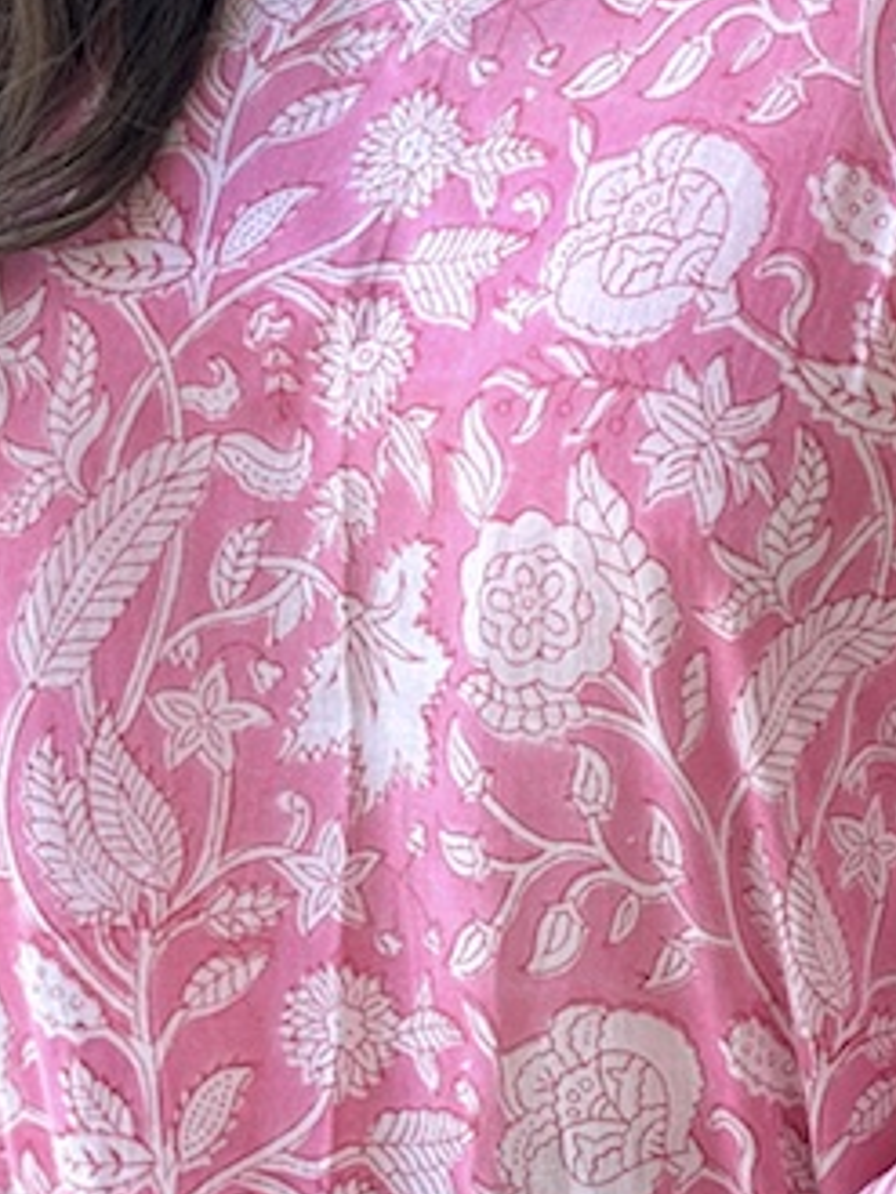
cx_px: 419
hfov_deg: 6.4
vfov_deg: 8.5
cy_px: 261
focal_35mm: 233
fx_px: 8036
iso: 32
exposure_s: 1/99
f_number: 2.8
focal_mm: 9
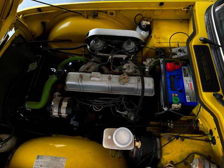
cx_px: 112
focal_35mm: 28
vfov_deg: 49.7
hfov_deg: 63.4
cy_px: 84
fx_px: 181
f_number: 1.8
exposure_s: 1/121
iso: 25
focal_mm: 3.99
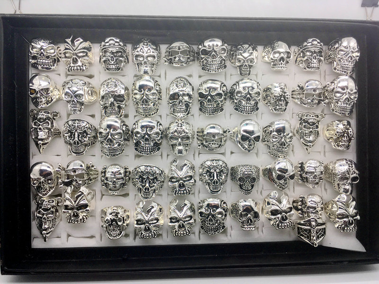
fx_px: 318
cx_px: 190
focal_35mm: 29
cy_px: 142
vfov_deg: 48.2
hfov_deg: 61.7
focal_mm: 4.15
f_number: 2.2
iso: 25
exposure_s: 1/363
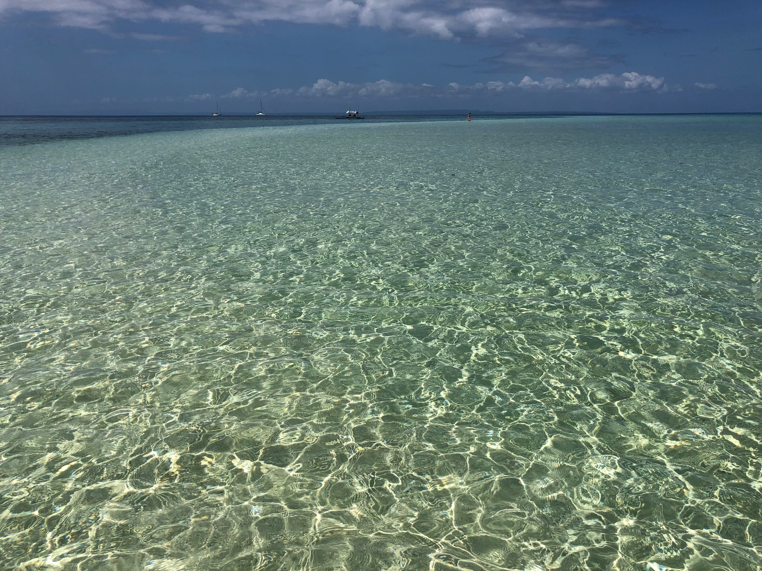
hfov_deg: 63.4
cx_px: 381
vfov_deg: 49.7
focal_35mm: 28
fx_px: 616
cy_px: 286
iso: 25
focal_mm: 3.99
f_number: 1.8
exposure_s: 1/6024
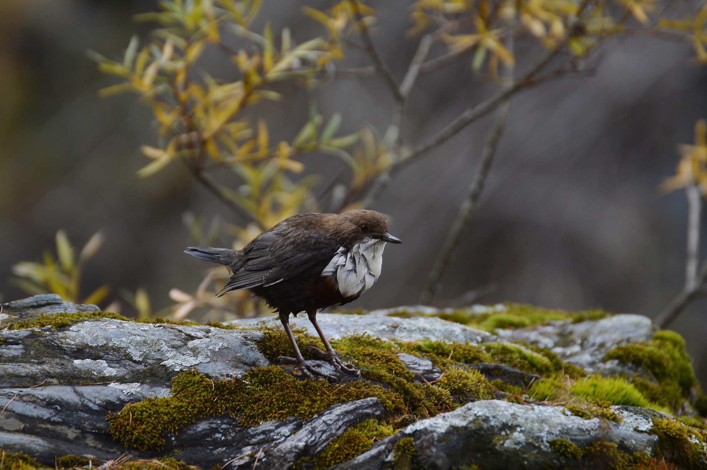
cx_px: 354
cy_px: 235
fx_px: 8828
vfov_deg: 3.0
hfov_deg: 4.6
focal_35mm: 450
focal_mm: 300
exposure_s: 1/160
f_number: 5.6
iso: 125
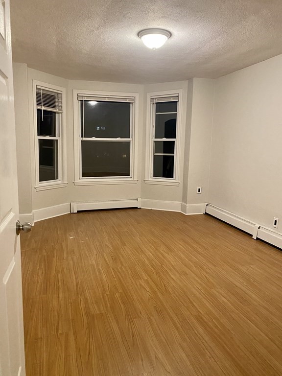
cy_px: 188
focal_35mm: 26
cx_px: 141
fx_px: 282
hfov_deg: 53.1
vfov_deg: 67.3
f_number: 1.8
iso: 500
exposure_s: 1/60
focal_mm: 4.25
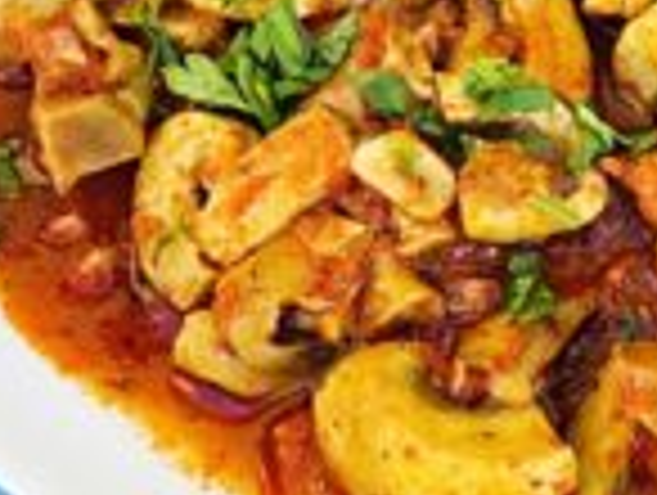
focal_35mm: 89
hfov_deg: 20.8
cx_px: 738
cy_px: 47
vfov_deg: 16.4
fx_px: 1692
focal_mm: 4.2
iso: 32
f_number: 1.6
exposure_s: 1/228
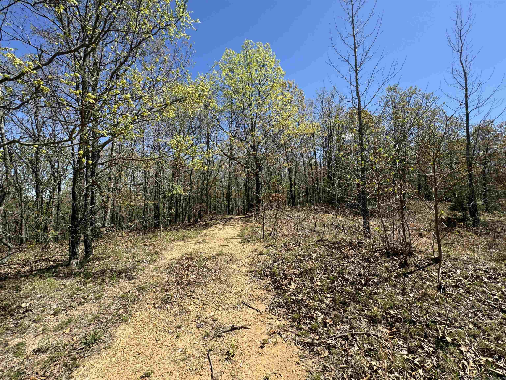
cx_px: 253
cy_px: 190
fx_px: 205
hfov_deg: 102.1
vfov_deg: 85.7
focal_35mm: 14
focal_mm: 2.22
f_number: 2.2
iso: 40
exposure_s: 1/1126
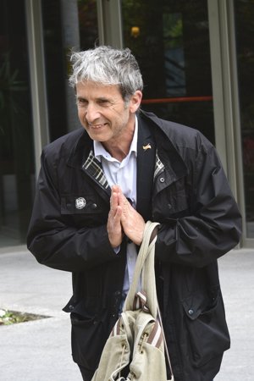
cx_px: 127
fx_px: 1429
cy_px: 190
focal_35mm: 135
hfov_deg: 10.2
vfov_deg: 15.2
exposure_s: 1/320
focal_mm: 90
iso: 640
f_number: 10
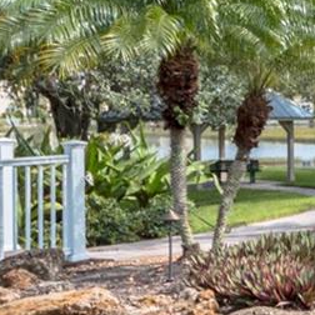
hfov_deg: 16.9
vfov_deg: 21.4
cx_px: 600
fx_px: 834
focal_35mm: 81
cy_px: 131
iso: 100
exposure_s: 1/160
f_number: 6.3
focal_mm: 10
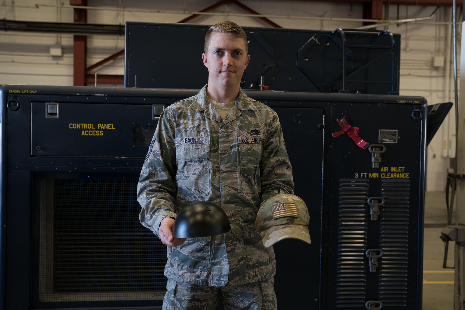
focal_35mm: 31
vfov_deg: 42.3
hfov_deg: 60.3
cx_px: 232
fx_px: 400
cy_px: 155
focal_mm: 31
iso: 320
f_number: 4
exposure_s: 1/40
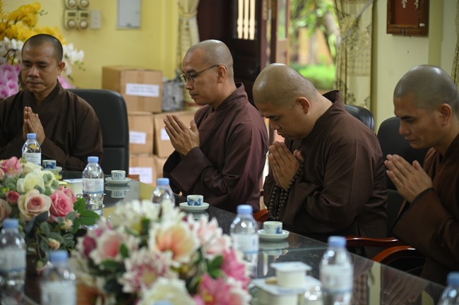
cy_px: 152
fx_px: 1528
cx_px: 230
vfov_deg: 11.4
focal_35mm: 120
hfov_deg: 17.1
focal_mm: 120
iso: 500
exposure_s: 1/40
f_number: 4
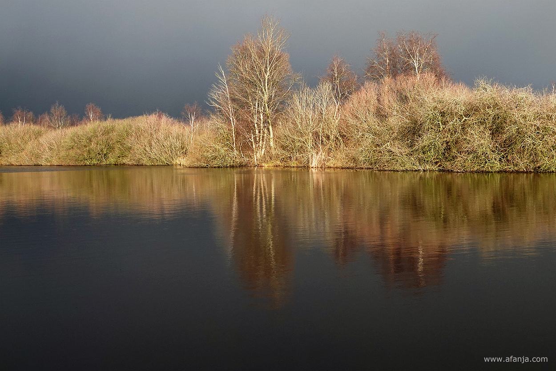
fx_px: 571
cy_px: 186
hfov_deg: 51.9
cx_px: 278
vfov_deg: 35.9
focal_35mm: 37
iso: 200
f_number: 8
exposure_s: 1/250
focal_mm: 13.7
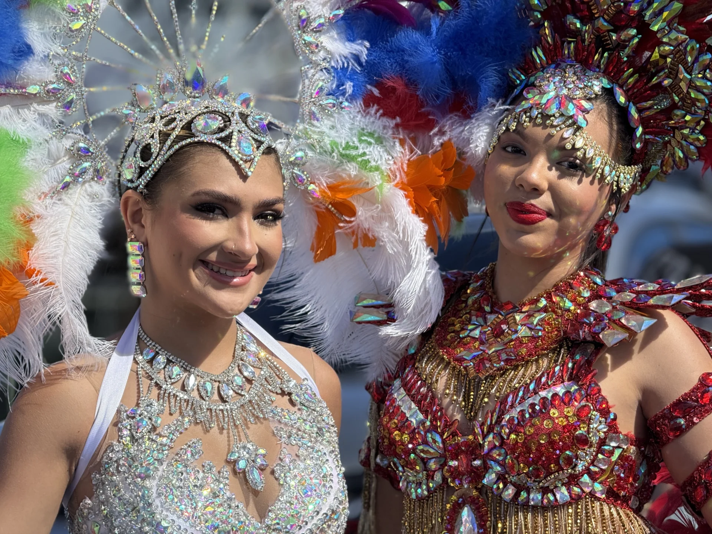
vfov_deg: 12.3
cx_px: 356
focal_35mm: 120
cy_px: 267
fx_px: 2468
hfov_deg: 16.4
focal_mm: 15.66
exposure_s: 1/990
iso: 50
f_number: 2.8
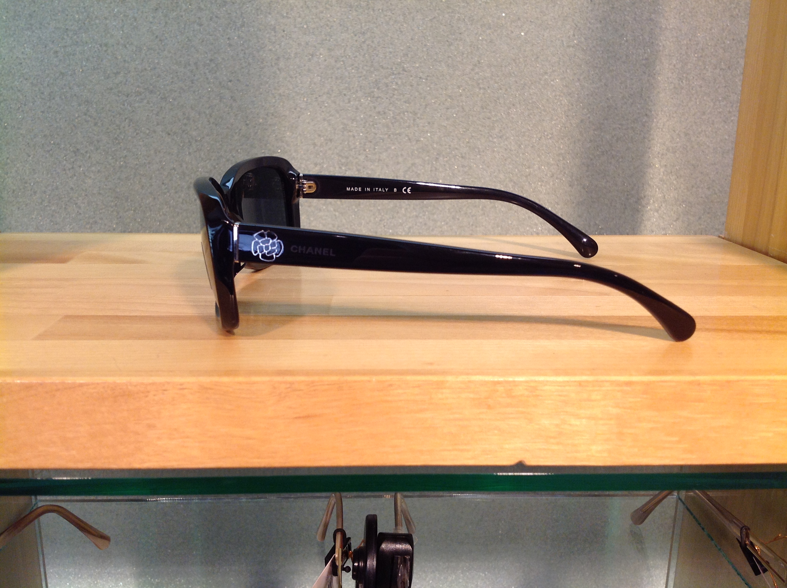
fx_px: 795
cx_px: 394
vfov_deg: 40.6
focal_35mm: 35
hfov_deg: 52.7
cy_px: 294
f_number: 2.4
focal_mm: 4.28
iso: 100
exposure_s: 1/33
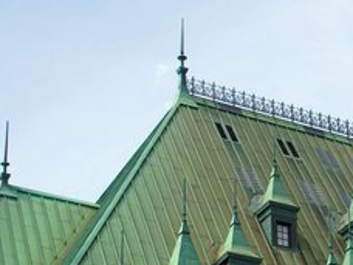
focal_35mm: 120
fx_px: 1224
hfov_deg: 16.0
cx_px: 365
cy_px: 267
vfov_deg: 12.2
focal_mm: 12
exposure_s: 1/800
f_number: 4.5
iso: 100
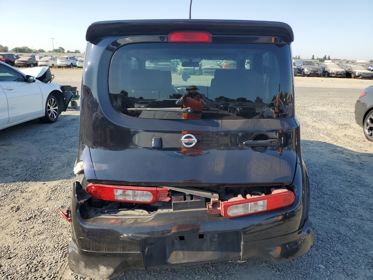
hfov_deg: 67.3
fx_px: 280
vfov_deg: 53.1
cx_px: 186
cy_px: 140
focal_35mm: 26
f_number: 1.5
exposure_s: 1/1429
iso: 50
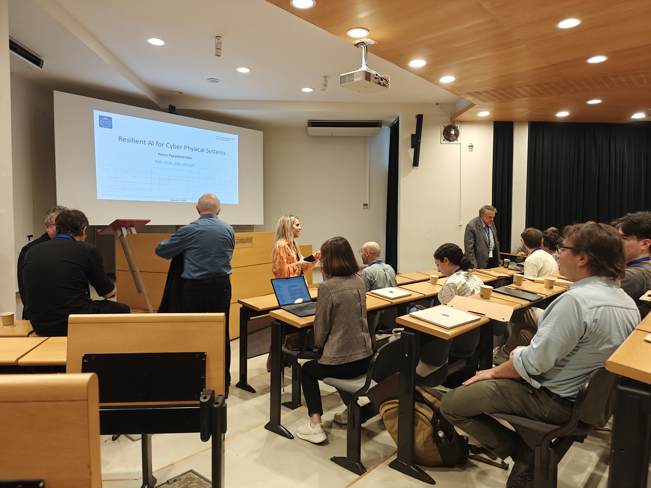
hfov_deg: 73.9
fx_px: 433
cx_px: 326
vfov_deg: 58.9
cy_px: 244
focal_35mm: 23
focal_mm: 6.06
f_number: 1.6
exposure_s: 1/100
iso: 400
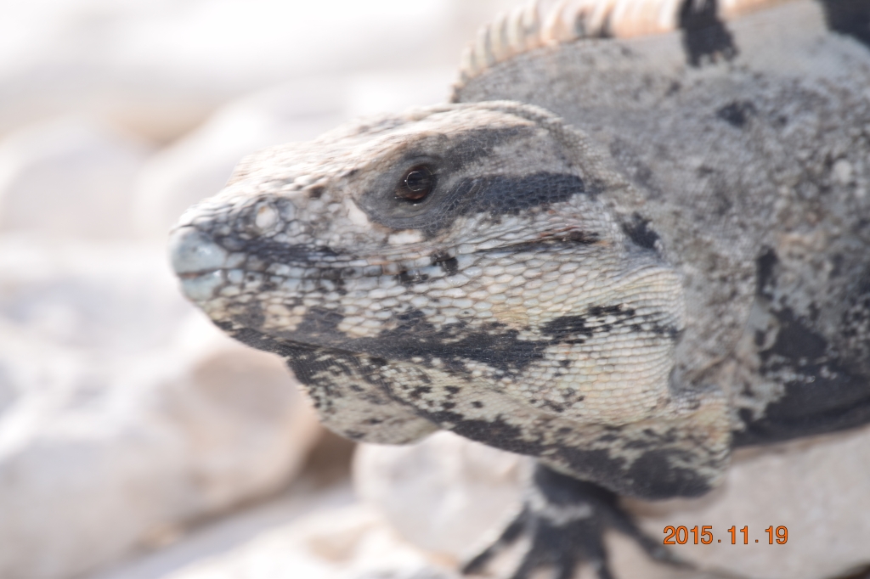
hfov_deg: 6.9
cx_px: 435
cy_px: 290
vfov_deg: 4.6
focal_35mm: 300
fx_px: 7247
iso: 100
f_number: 8
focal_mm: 200
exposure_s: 1/200
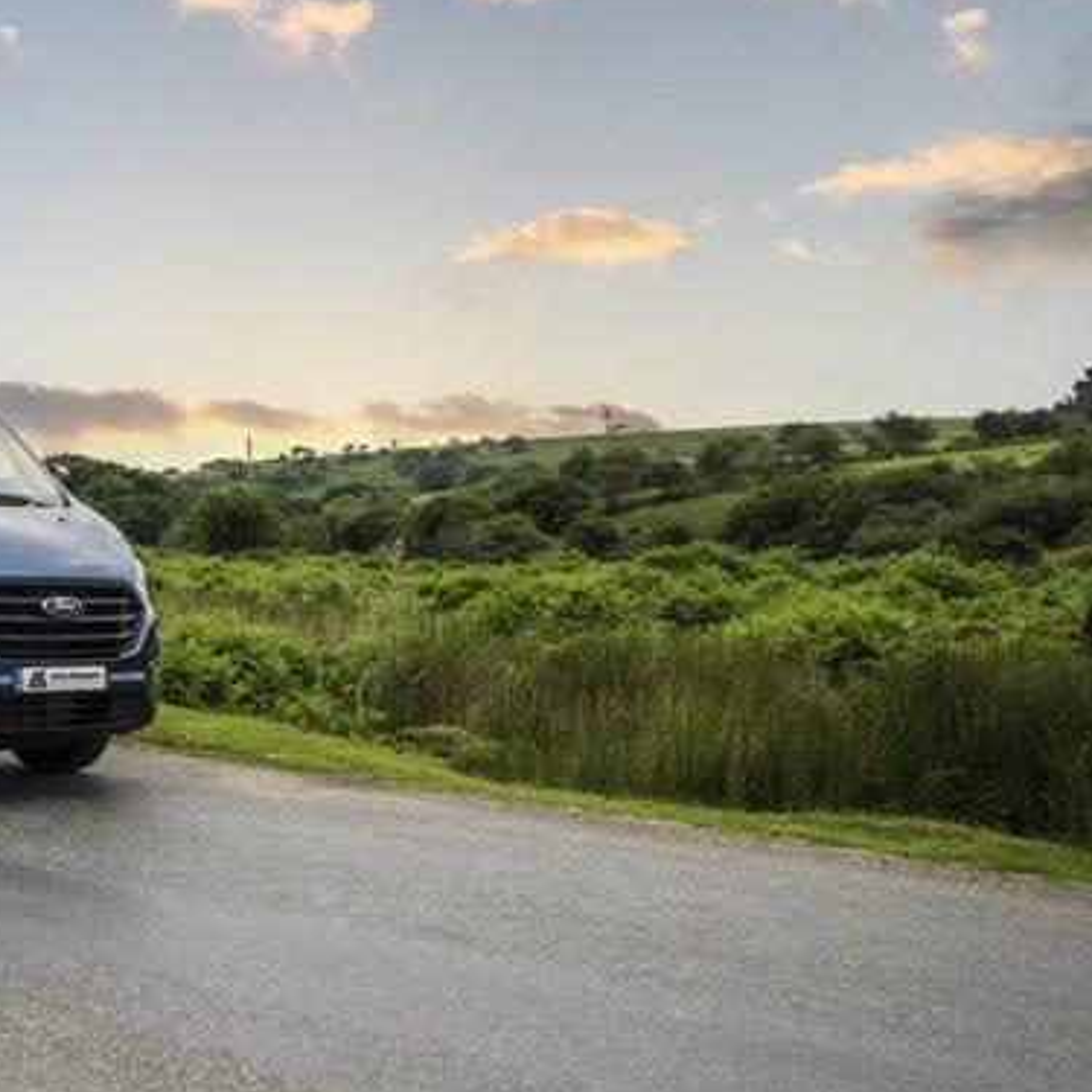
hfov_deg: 31.7
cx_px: 90
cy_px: 386
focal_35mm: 51
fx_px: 1820
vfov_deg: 33.2
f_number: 6.3
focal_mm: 20
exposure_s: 1/4000
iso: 1000
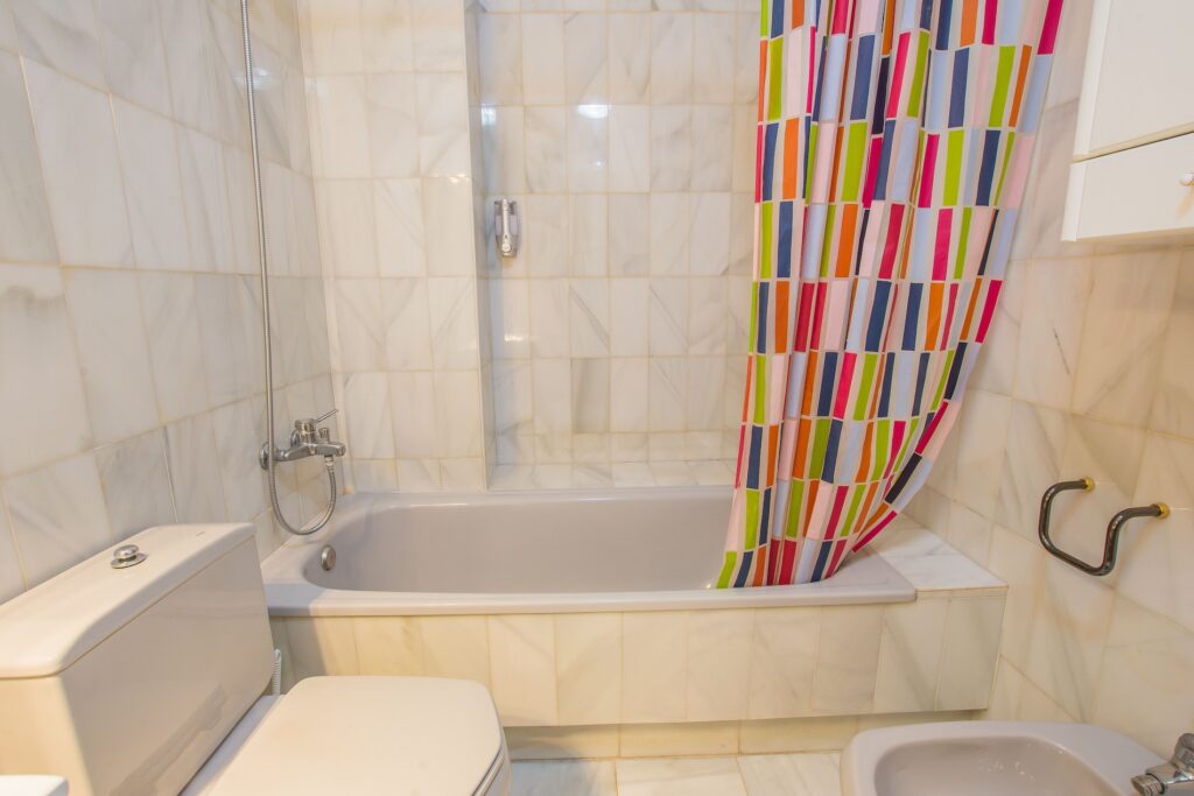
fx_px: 846
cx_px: 597
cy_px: 398
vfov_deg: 50.4
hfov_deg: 70.4
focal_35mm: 26
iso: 200
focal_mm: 17
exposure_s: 1.3
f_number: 11
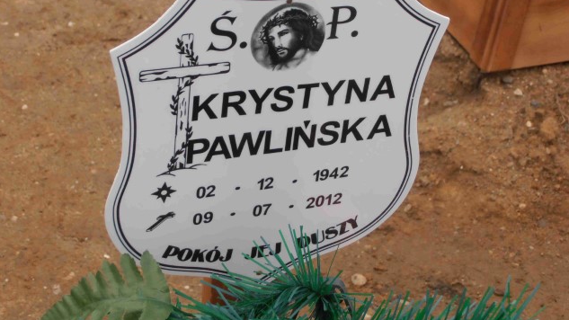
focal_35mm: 97
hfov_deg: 22.0
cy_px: 122
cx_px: 287
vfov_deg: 12.5
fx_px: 1463
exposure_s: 1/125
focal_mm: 15.51
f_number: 5.1
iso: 80
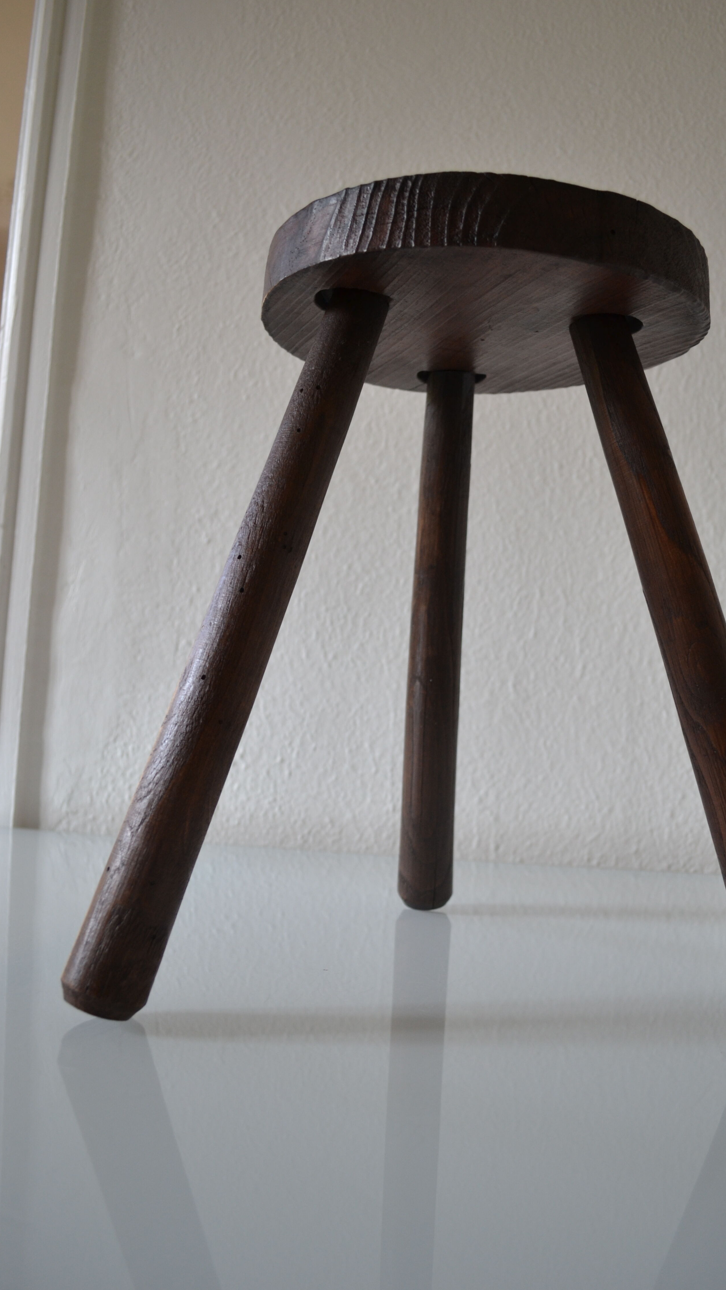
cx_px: 415
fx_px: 992
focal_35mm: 29
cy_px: 644
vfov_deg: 66.1
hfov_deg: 40.1
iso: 400
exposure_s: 1/50
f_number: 3.5
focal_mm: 18
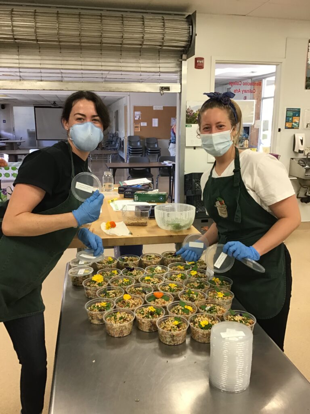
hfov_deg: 45.4
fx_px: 370
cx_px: 155
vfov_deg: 58.4
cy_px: 207
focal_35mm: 31
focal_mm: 3.3
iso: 80
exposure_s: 1/30
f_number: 2.4
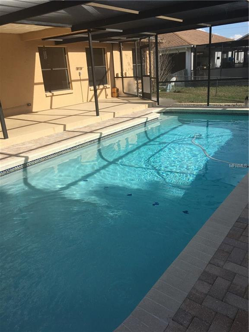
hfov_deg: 48.2
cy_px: 166
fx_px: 278
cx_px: 124
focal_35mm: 29
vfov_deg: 61.7
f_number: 2.2
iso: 25
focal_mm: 4.15
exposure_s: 1/1326
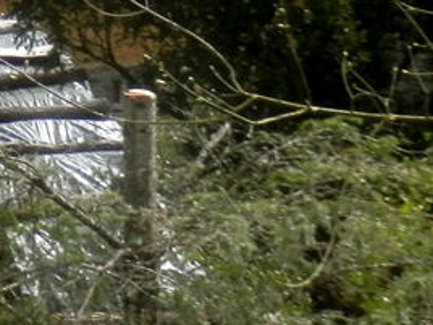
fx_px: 3027
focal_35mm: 242
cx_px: -606
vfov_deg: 6.0
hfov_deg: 7.6
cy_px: -230
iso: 80
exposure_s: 1/800
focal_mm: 8
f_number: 3.8
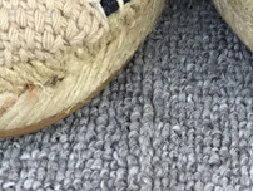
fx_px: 1010
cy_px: -166
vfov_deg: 10.1
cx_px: 200
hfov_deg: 14.2
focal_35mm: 138
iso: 32
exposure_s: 1/100
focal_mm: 3.3
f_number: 2.4
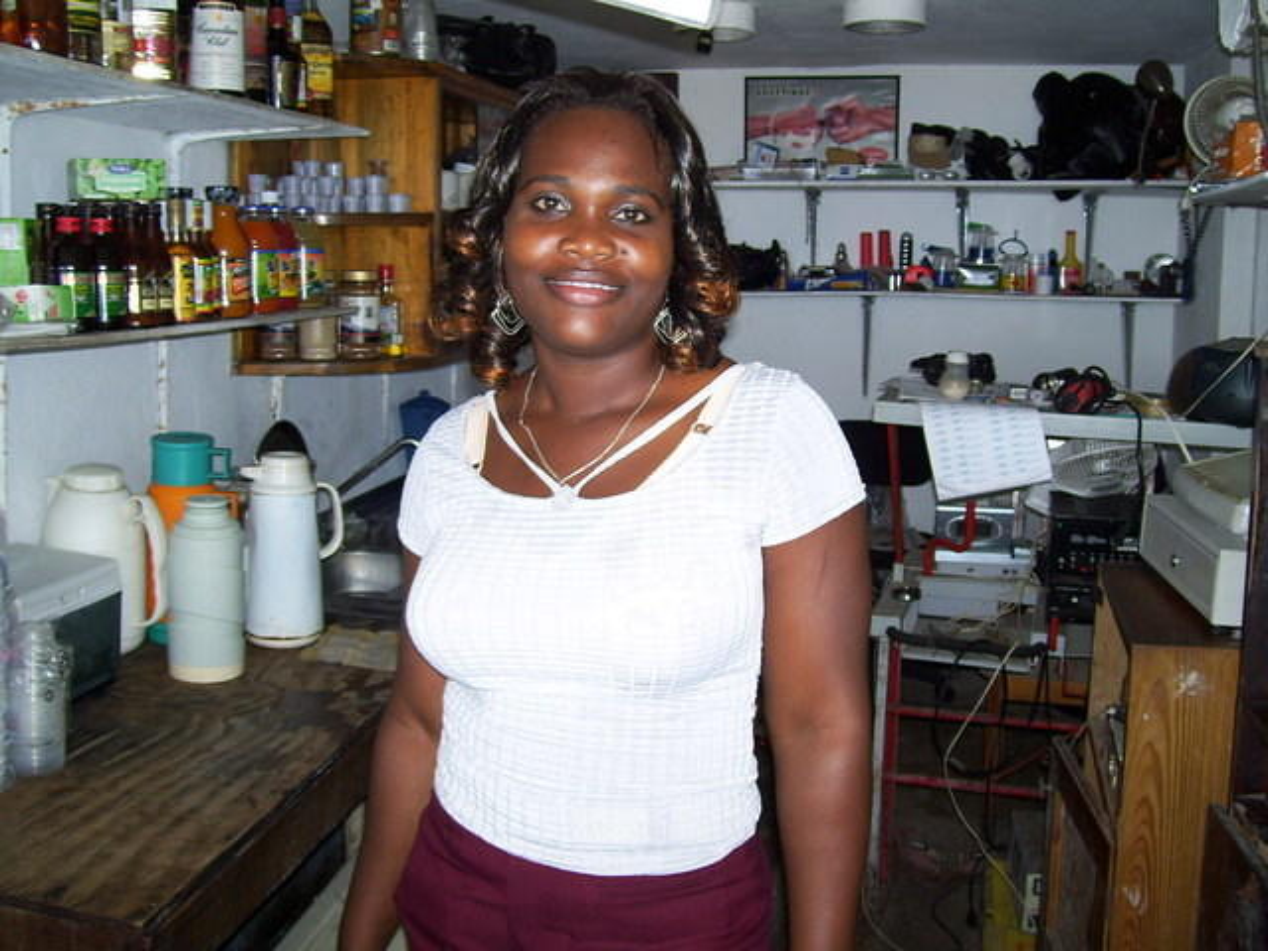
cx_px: 634
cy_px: 476
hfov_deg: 51.4
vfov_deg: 39.7
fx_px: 1319
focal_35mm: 36
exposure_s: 1/60
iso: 80
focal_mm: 6
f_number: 2.7
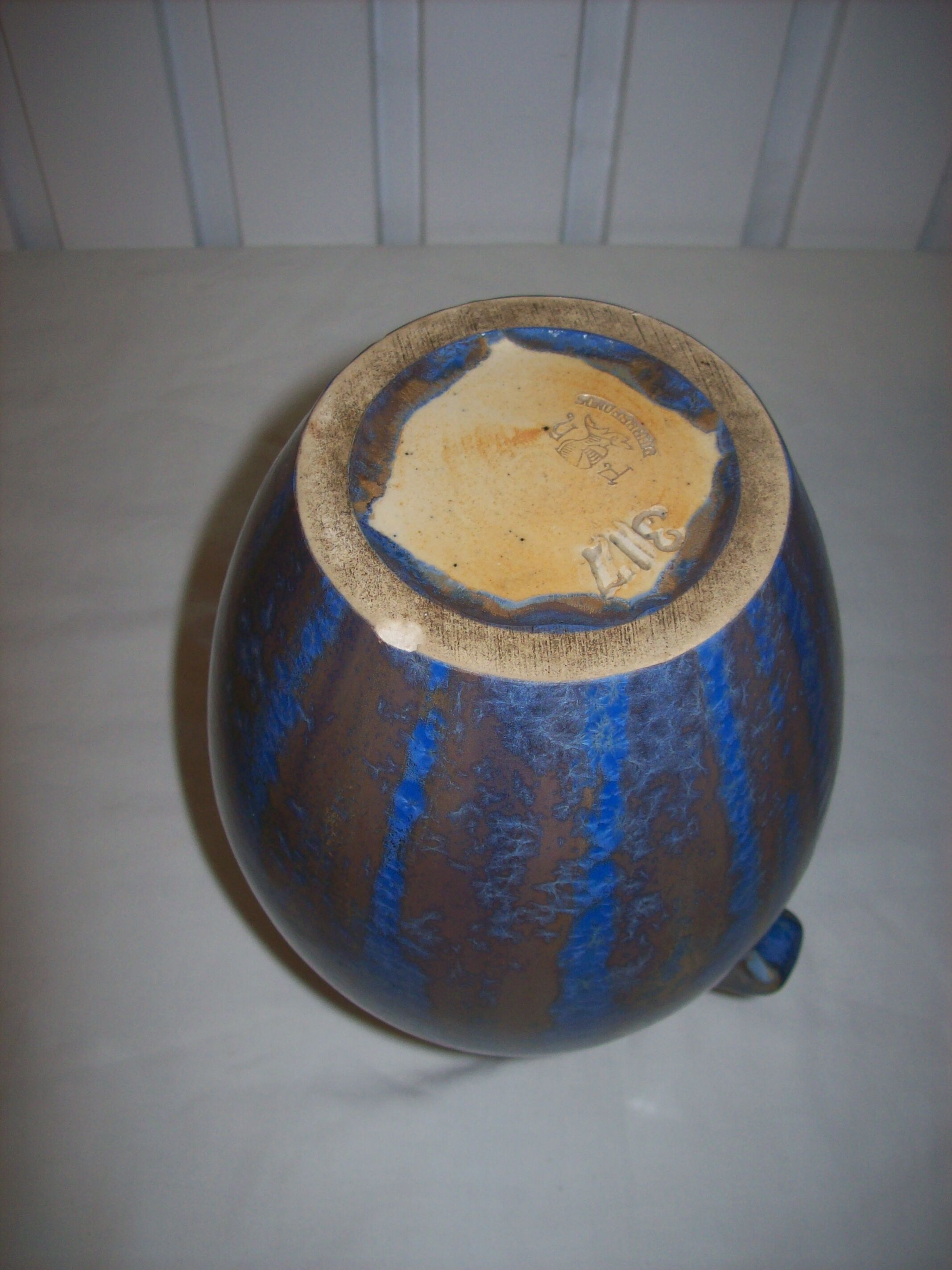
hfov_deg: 39.6
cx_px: 476
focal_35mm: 36
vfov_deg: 51.4
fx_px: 1321
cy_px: 635
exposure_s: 1/64
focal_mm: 6
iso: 80
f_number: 2.7
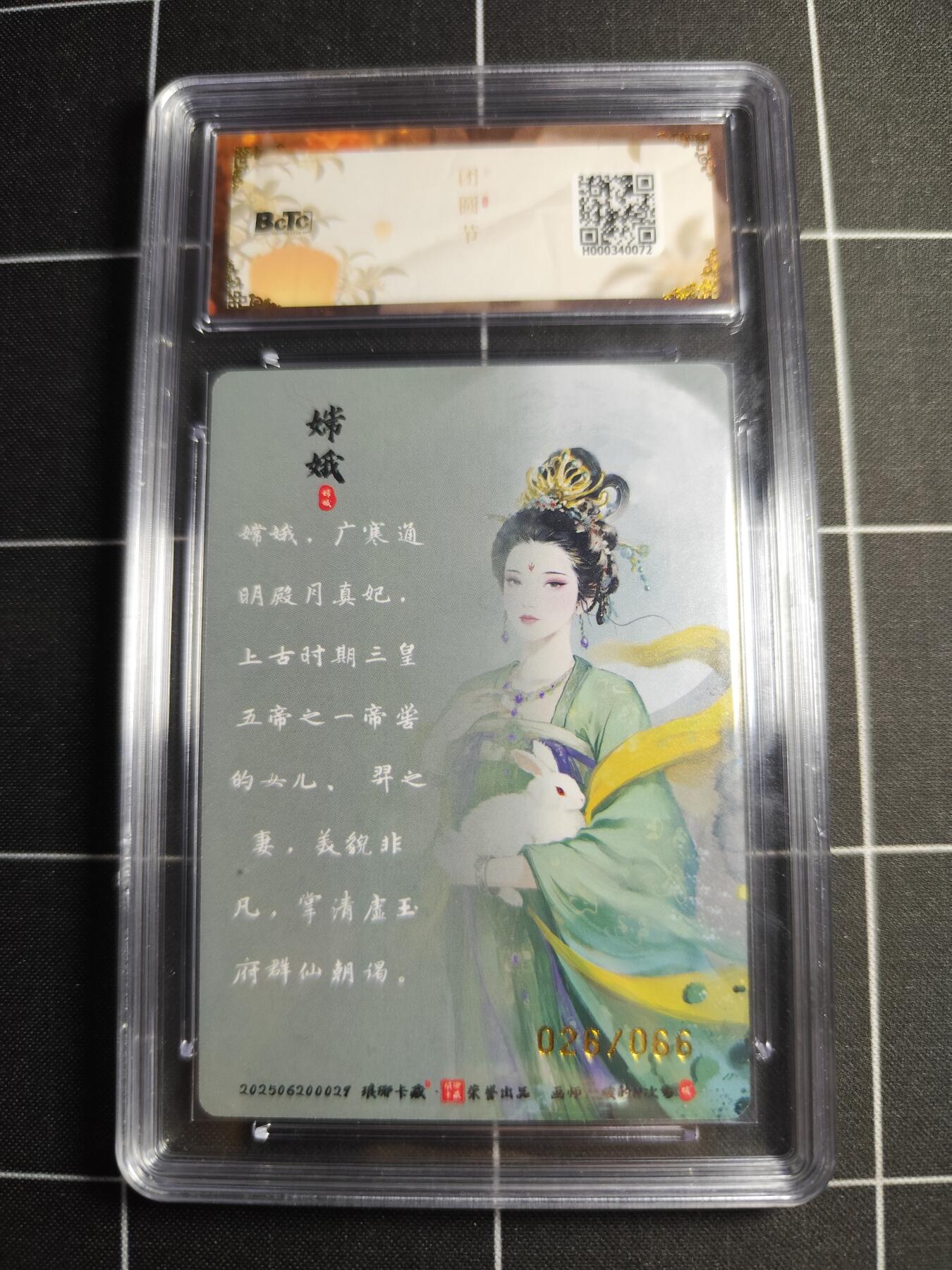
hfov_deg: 58.9
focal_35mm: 23
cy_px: 635
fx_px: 843
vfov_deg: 73.9
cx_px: 476
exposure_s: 1/100
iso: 400
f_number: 1.65
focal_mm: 6.14
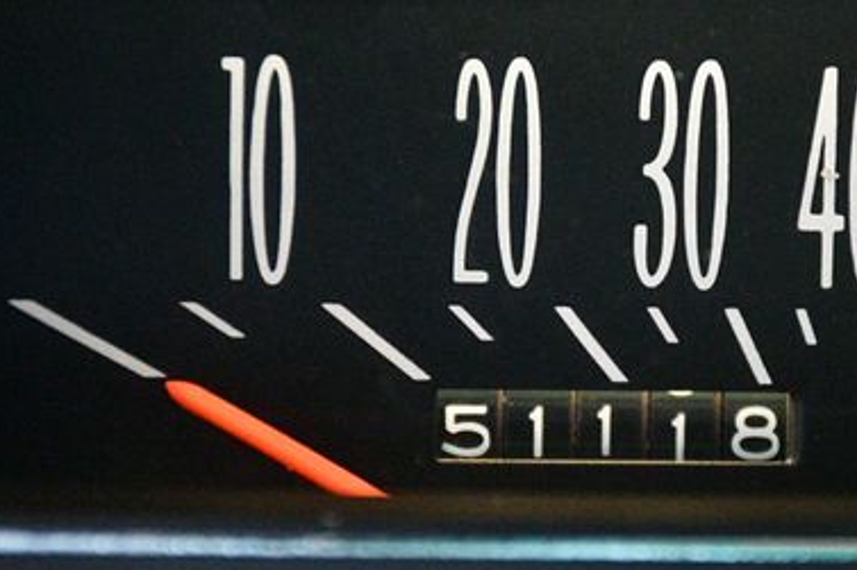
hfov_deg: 8.5
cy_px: 375
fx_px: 5734
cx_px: 605
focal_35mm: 241
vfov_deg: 5.7
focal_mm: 95
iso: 12800
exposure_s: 1/30
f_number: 5.3
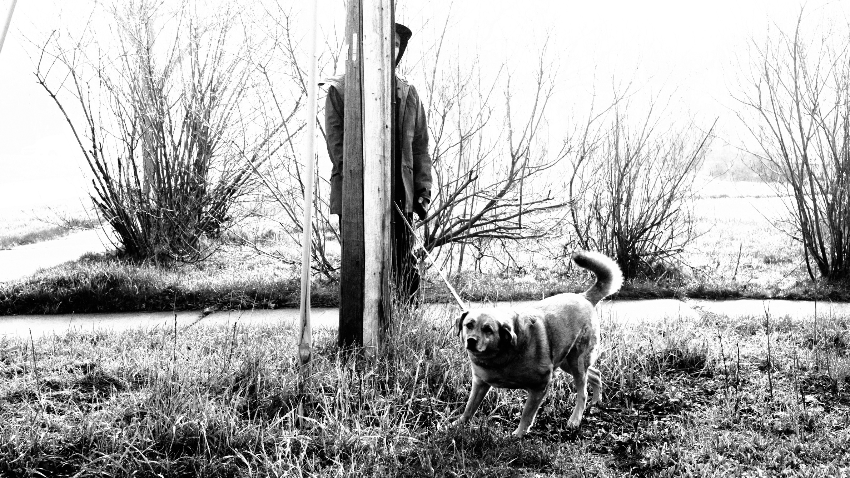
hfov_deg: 37.2
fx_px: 1262
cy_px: 240
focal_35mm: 56
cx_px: 423
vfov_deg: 21.4
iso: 250
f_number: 5
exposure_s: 1/250
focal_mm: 35
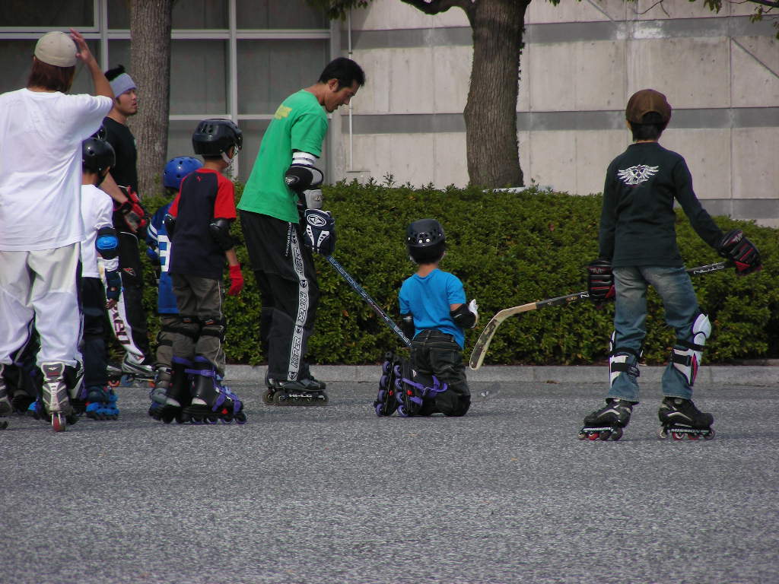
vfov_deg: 3.9
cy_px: 292
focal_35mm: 380
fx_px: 8552
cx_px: 390
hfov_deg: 5.2
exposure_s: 1/422
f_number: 4
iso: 50
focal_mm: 63.3
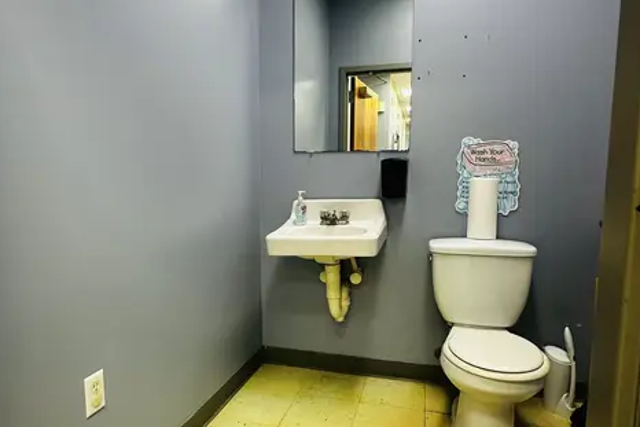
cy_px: 229
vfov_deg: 53.1
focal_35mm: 24
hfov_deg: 73.7
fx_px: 427
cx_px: 308
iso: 250
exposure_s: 1/120
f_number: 2.2
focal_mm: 2.22
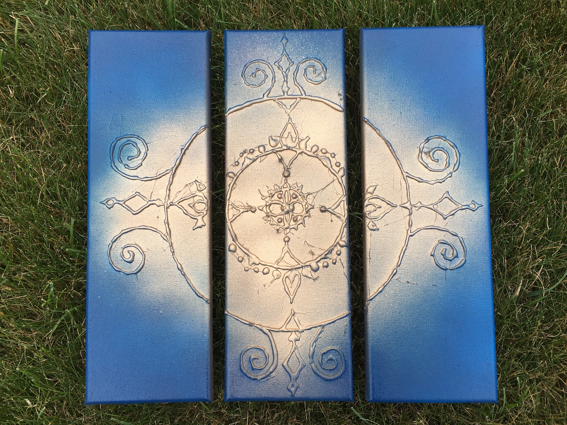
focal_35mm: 29
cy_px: 212
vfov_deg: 48.2
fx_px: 475
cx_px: 284
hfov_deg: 61.7
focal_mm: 4.15
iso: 25
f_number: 2.2
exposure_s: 1/287
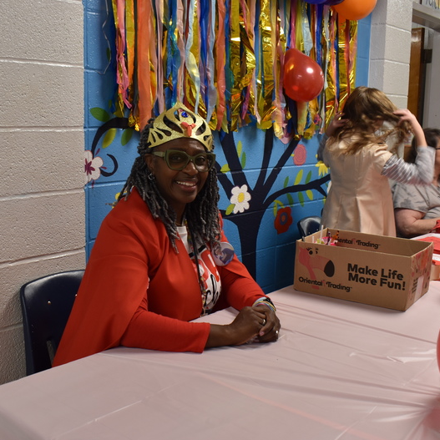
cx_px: 172
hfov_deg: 41.0
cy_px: 221
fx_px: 585
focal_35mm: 41
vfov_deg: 41.3
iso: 500
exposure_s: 1/30
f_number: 7.1
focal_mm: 21
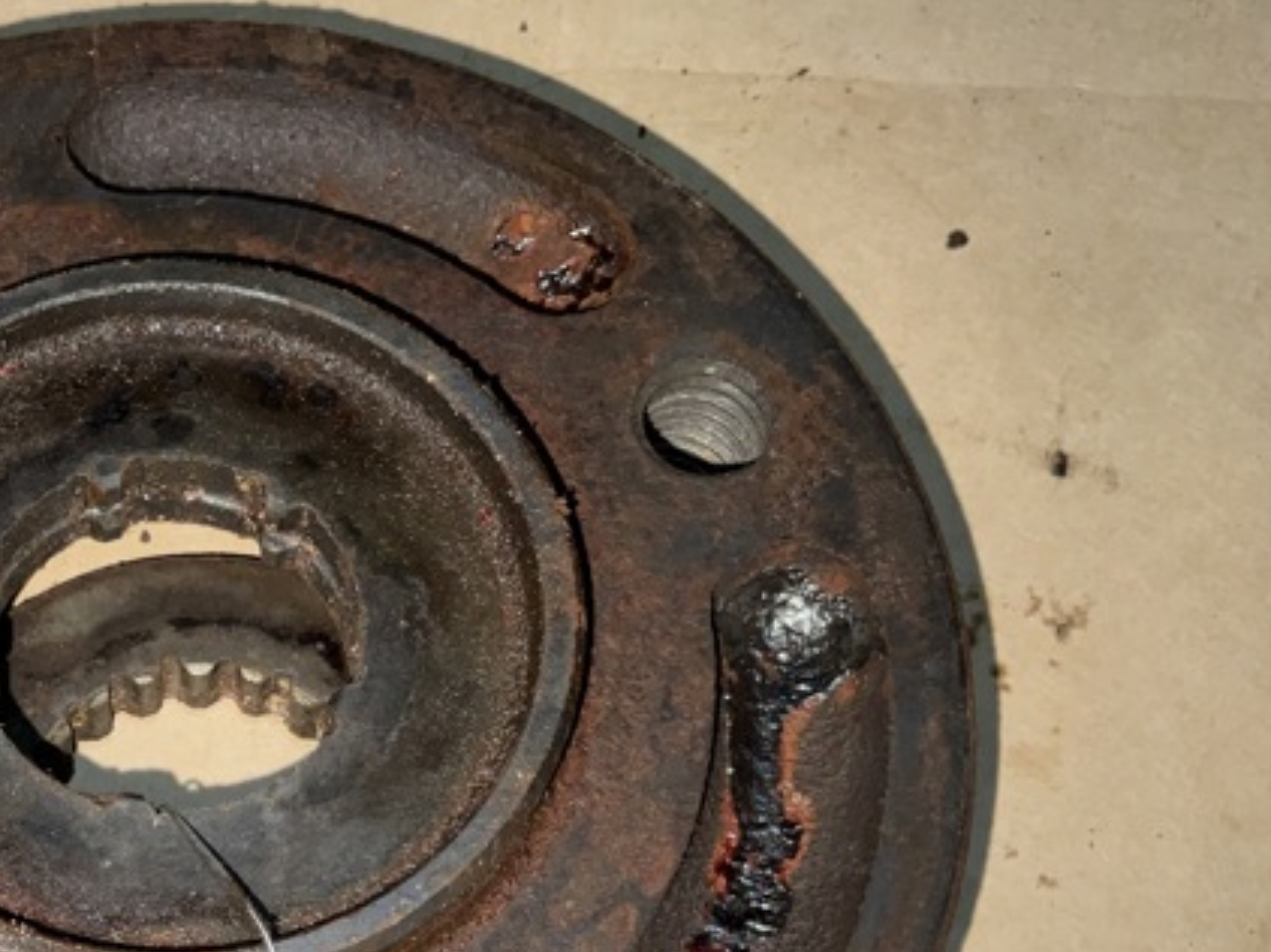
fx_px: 2018
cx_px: 75
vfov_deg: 25.7
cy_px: 853
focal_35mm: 55
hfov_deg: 32.8
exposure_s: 1/155
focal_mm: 3
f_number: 1.8
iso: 16
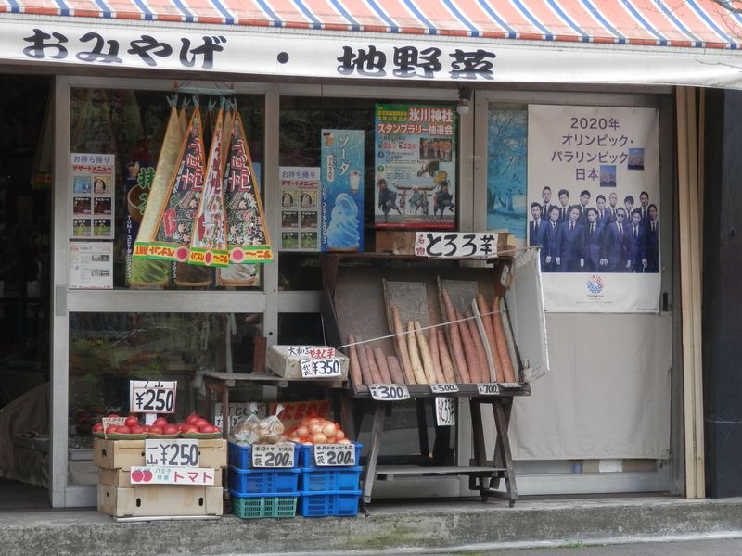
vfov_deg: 11.6
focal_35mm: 128
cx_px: 371
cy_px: 278
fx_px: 2744
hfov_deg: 15.4
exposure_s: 1/160
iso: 160
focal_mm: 22.9
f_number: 5.3
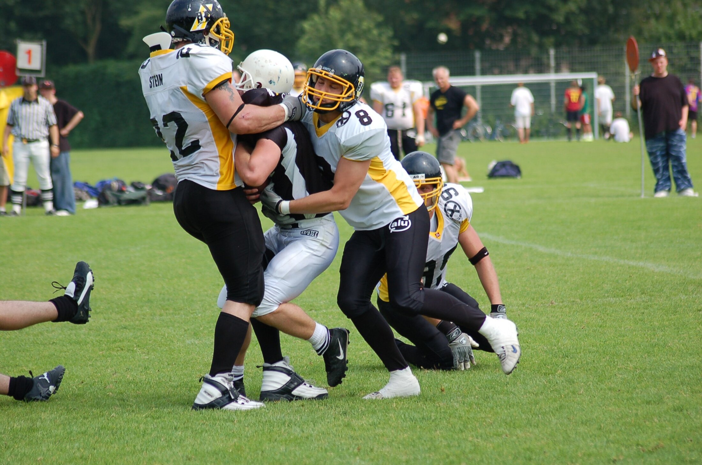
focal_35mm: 202
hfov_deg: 10.2
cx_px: 351
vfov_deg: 6.8
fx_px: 3941
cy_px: 232
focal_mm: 135
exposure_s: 1/1000
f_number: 4.5
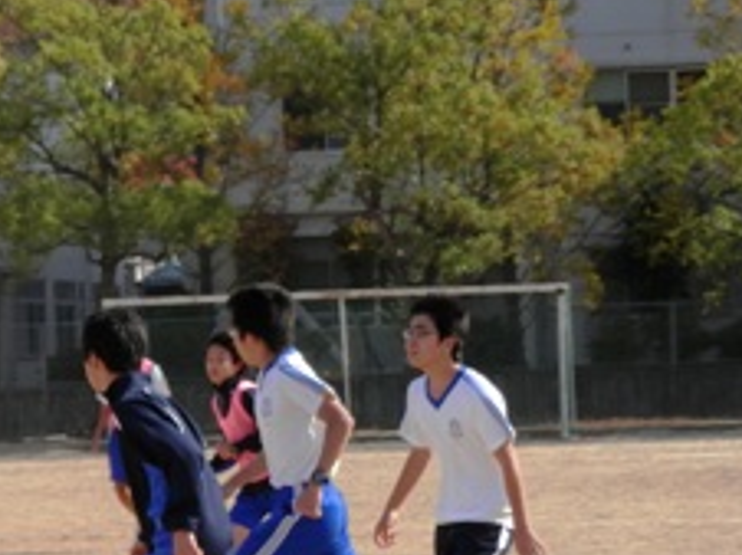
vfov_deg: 6.4
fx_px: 4925
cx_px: 39
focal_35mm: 230
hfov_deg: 8.6
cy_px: 539
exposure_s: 1/400
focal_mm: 20.9
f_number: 5.2
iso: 80
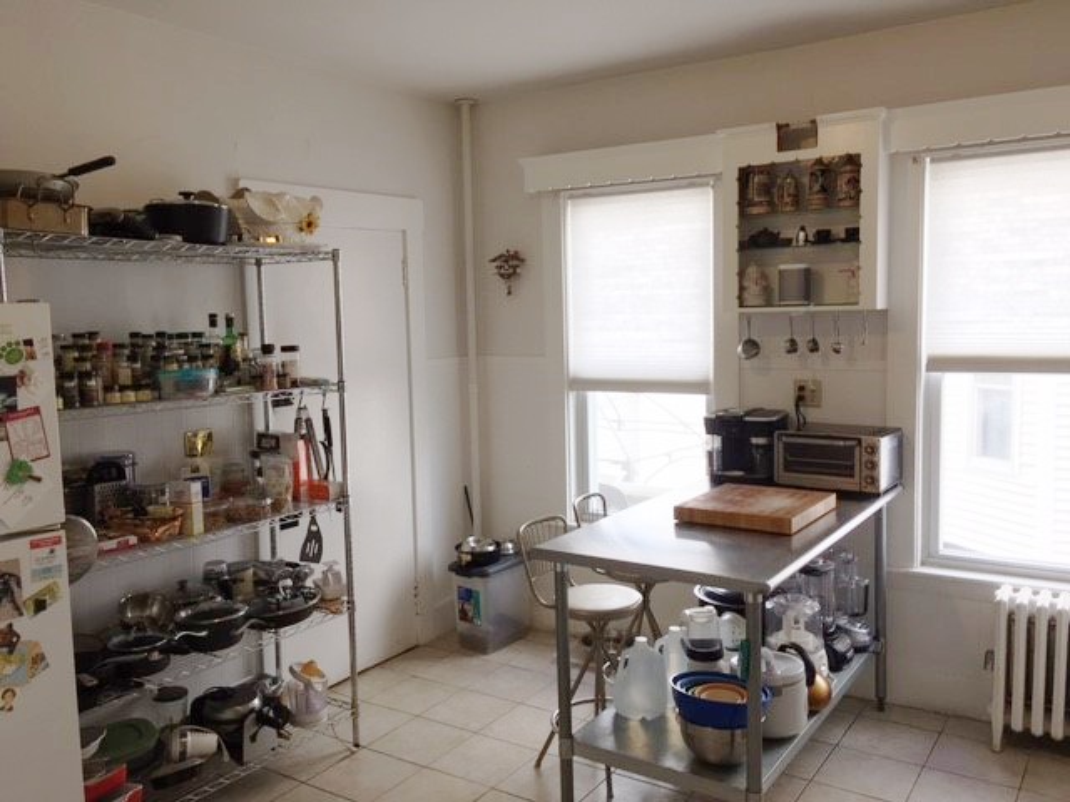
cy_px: 401
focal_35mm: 29
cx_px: 535
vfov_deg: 48.2
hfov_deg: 61.7
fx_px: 896
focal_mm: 4.15
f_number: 2.2
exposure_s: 1/40
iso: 25
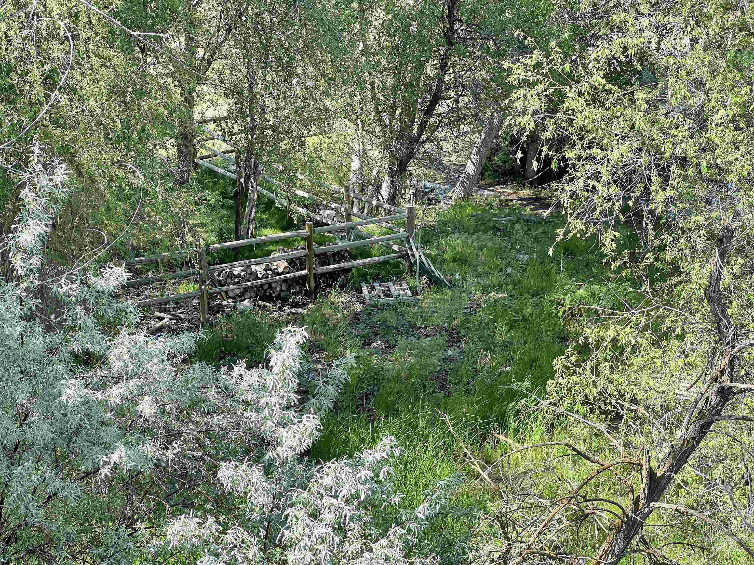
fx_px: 1677
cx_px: 377
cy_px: 282
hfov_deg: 25.3
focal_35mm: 77
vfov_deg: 19.1
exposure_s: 1/157
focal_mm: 9
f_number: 2.8
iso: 32
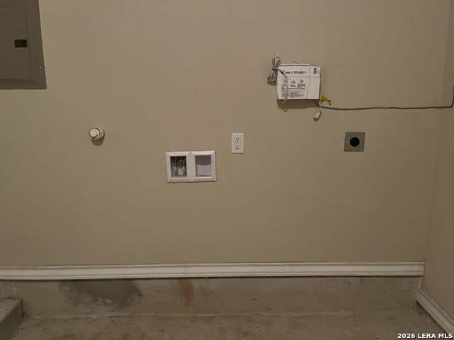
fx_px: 341
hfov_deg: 67.3
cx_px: 227
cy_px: 170
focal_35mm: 26
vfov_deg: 53.1
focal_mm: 5.1
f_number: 1.6
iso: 640
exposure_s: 1/30
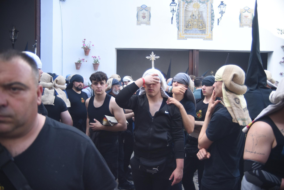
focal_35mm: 29
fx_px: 229
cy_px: 95
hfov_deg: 63.6
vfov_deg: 45.0
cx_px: 142
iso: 900
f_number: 3.5
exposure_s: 1/640
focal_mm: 29
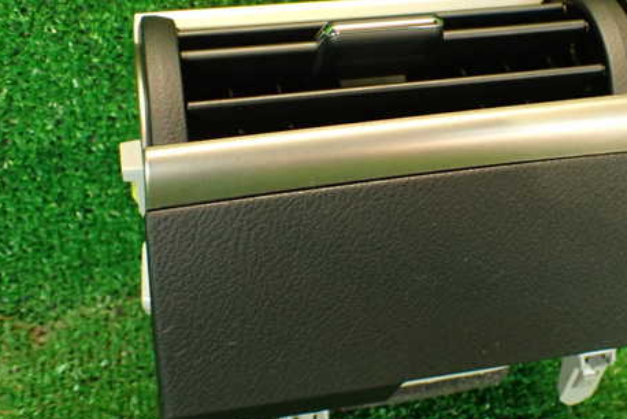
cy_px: 210
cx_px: 402
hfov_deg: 40.0
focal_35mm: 49
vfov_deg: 27.6
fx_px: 854
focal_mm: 6.37
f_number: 2.5
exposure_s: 1/40
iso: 640
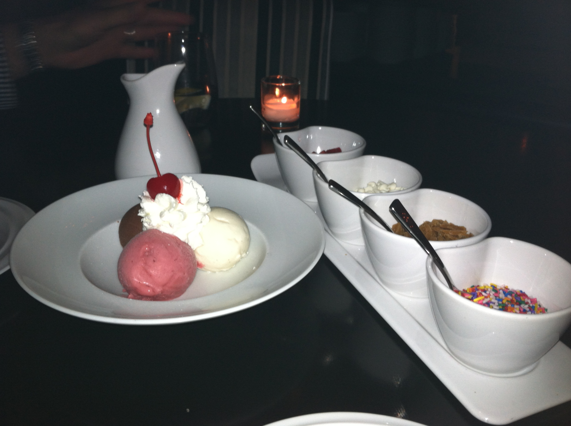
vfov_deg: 40.6
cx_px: 286
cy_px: 213
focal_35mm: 35
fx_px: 576
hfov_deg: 52.7
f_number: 2.8
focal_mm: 3.85
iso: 80
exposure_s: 1/18
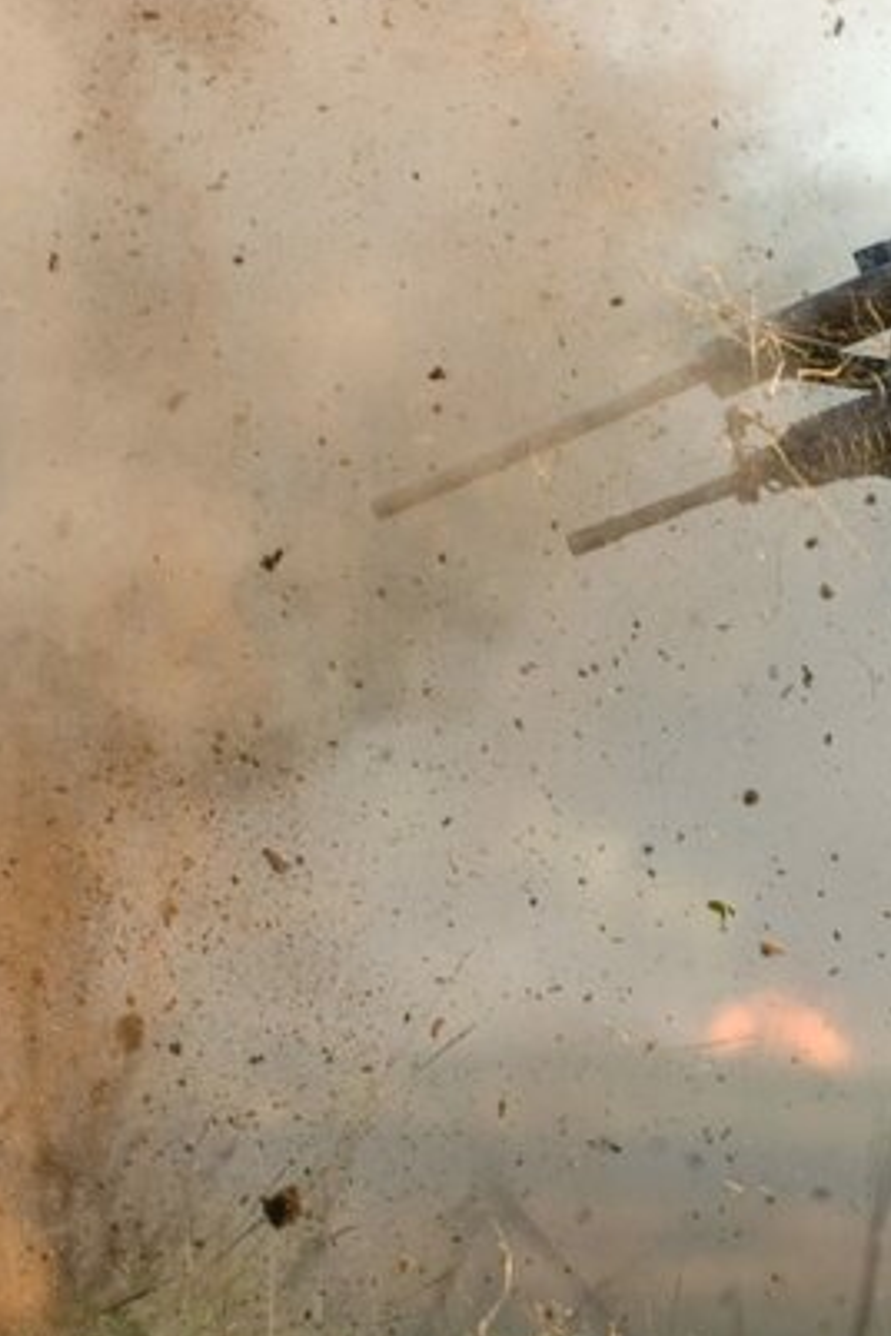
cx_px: 977
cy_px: 567
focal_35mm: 347
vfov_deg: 5.9
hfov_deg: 4.0
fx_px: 12881
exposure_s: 1/500
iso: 400
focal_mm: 116
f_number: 2.8
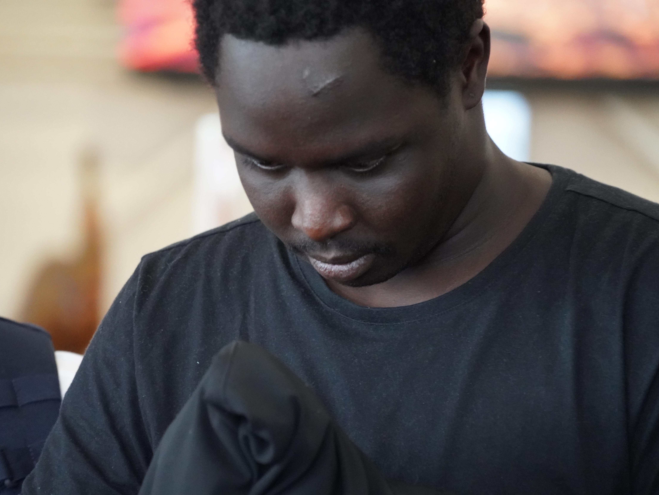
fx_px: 3998
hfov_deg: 9.4
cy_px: 248
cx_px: 312
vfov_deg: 7.1
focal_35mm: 210
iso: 12800
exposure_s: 1/200
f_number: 6.3
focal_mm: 194
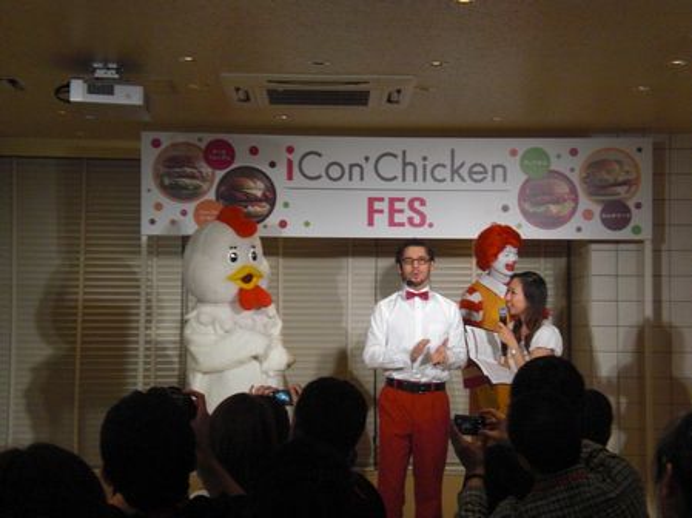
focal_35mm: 75
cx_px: 346
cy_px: 259
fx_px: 1498
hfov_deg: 26.0
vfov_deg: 19.6
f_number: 4.5
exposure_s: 1/125
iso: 400
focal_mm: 12.47
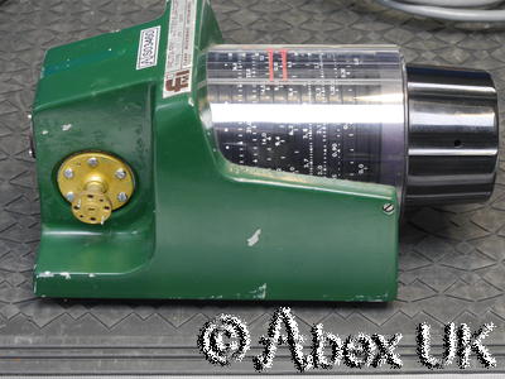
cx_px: 252
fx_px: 1342
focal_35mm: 92
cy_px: 190
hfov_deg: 21.3
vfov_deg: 16.1
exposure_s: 1/4
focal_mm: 46
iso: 400
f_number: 11
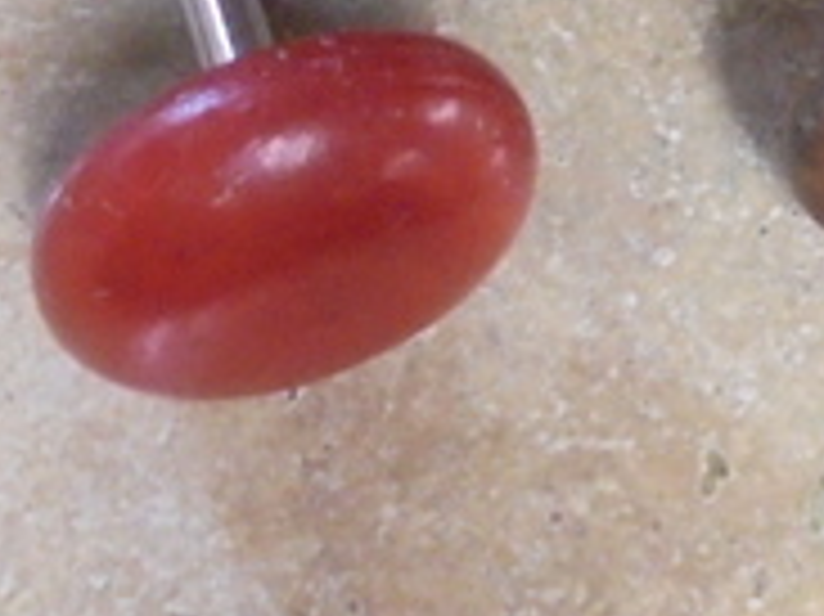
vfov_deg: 12.2
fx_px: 2617
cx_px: 624
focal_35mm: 110
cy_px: -544
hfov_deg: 17.8
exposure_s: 1/20
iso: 640
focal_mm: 4.6
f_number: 3.5
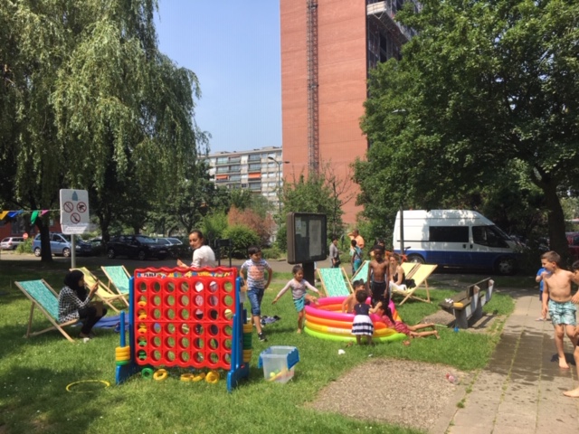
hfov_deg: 61.7
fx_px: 485
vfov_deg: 48.2
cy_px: 217
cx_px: 290
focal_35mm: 29
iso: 25
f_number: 2.2
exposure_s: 1/1241
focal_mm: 4.15
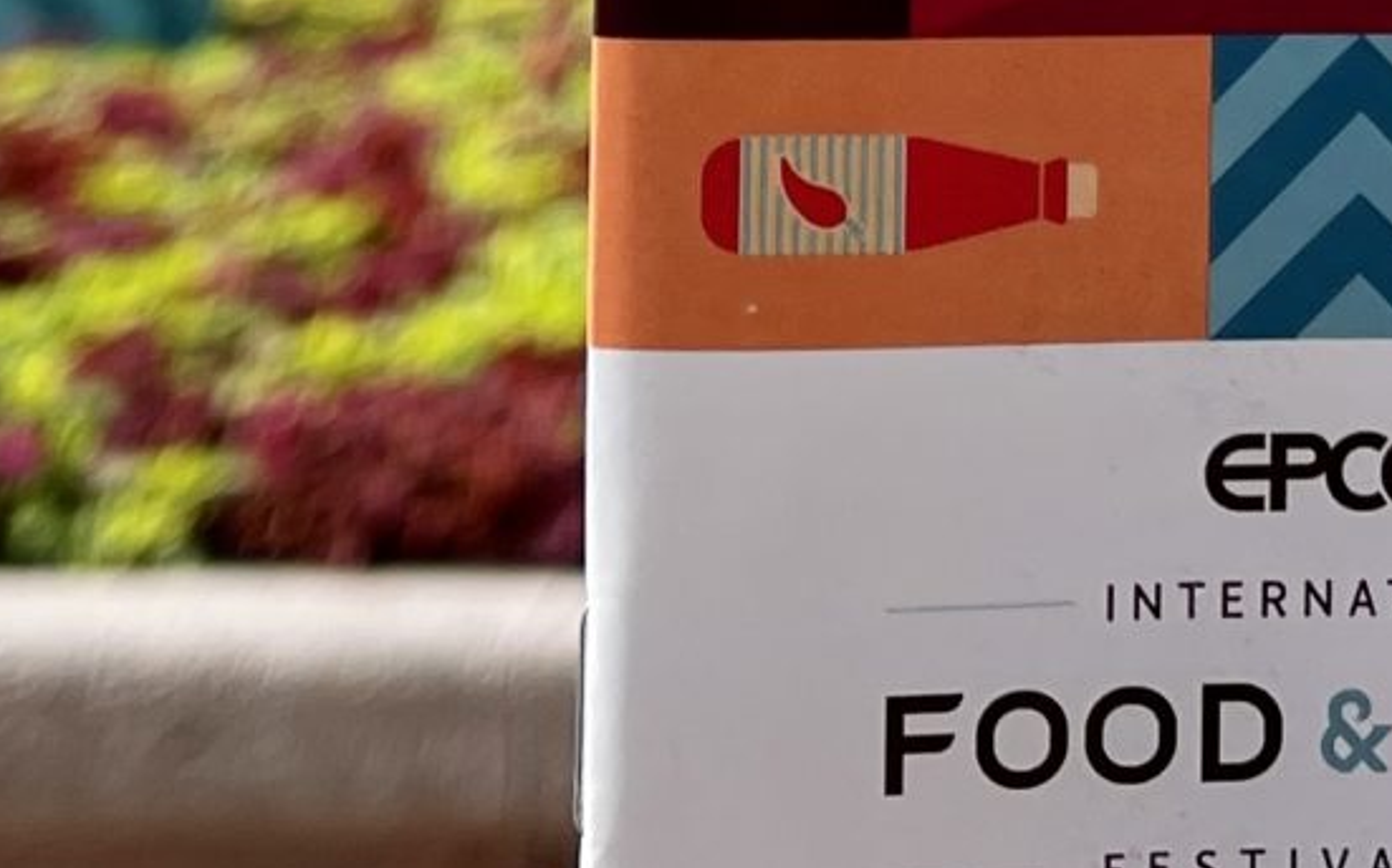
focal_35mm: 128
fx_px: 4854
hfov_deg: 16.1
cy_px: -876
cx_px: 1306
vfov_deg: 9.5
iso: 32
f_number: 1.6
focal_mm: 5.1
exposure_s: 1/3257
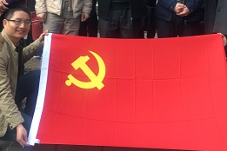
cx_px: 126
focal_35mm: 70
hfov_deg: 28.8
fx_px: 441
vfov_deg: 18.4
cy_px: -35
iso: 32
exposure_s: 1/100
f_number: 2.2
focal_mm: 4.15
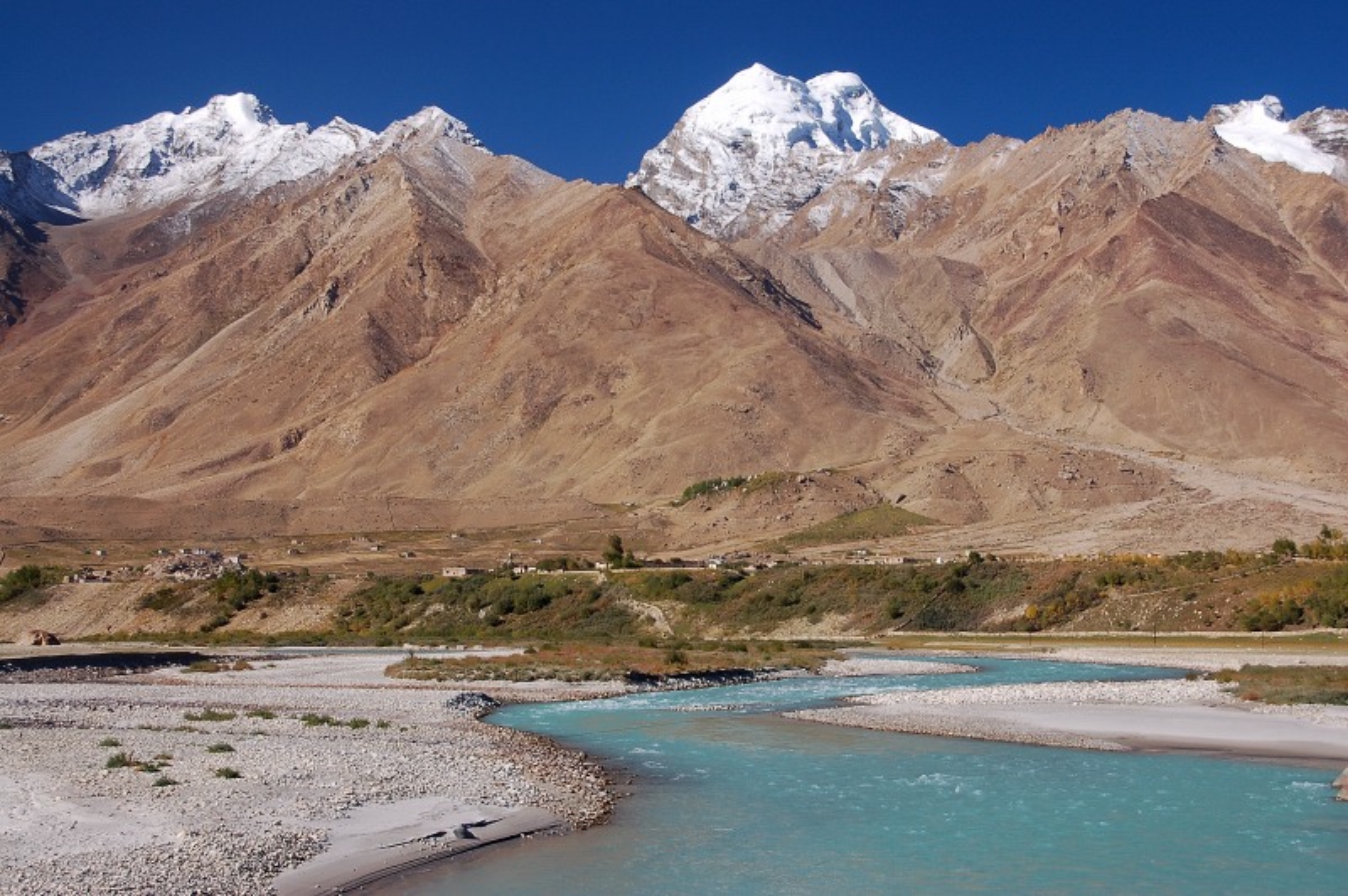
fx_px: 1908
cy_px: 448
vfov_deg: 26.4
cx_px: 674
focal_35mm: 51
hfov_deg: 38.9
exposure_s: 1/200
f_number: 7.1
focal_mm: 34
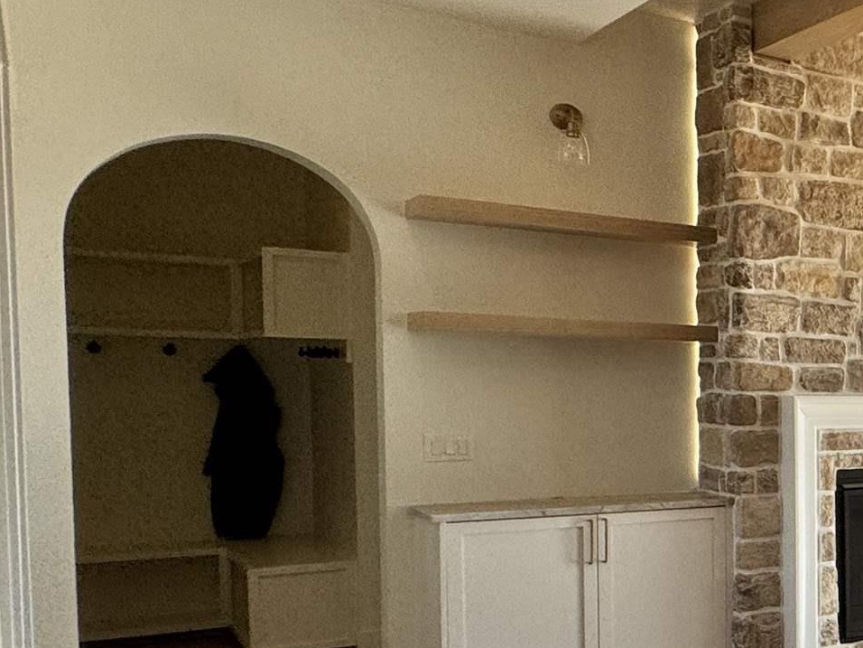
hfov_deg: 26.4
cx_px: 1367
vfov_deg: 31.9
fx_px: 1122
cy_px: 443
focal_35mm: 45
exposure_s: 1/561
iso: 40
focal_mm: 2.22
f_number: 2.2
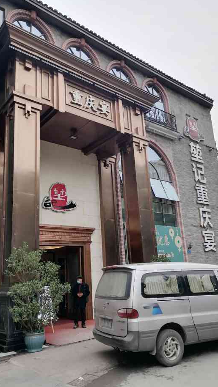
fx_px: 308
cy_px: 195
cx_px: 109
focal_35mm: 30
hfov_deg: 39.0
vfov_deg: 64.3
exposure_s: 1/435
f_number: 1.8
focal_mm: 5.4
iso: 50
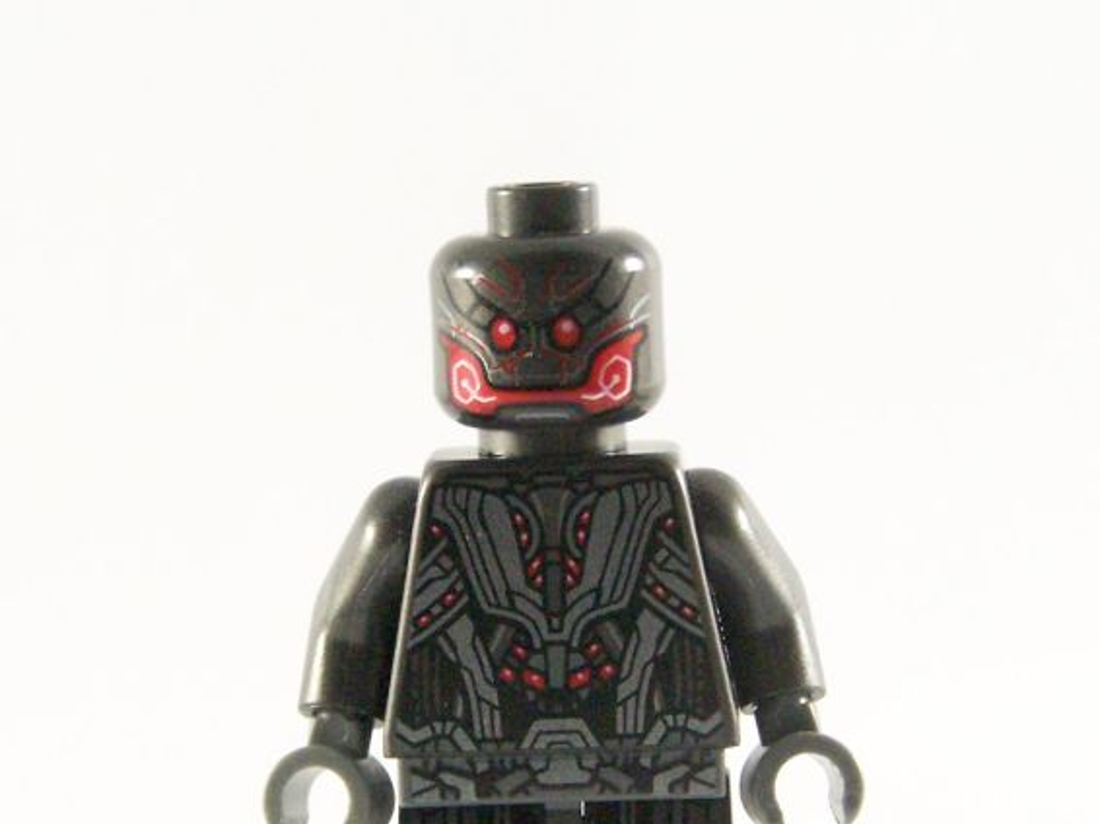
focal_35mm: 190
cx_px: 560
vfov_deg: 7.8
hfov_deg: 10.4
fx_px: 6035
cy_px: 575
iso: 400
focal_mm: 17.5
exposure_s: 1/60
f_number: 3.6
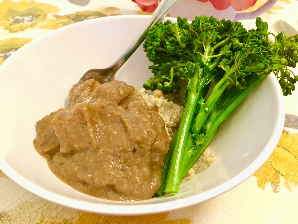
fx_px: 250
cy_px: 112
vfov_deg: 48.2
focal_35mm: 29
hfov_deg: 61.7
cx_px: 149
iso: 200
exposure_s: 1/17
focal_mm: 4.15
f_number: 2.2
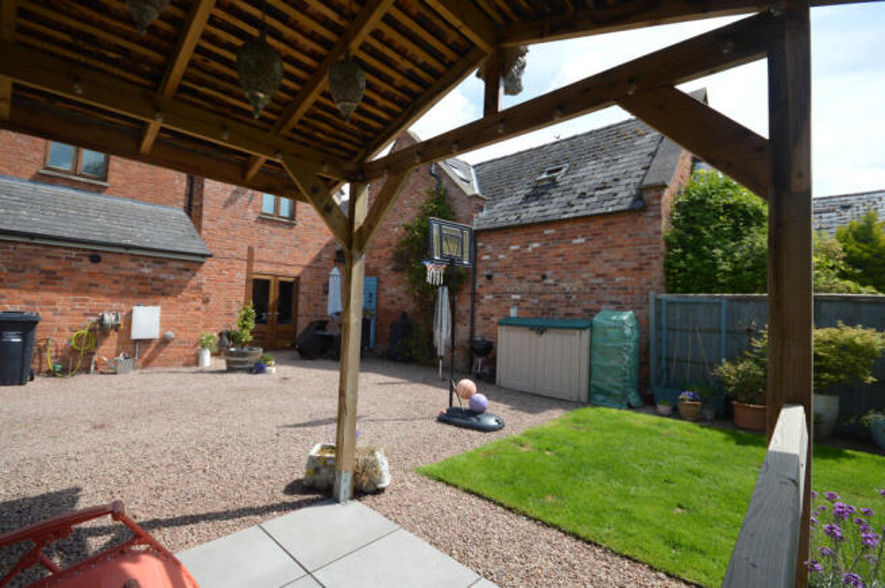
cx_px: 442
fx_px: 368
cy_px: 294
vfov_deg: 77.2
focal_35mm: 15
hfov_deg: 100.4
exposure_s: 1/200
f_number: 7.1
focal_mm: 10
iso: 100
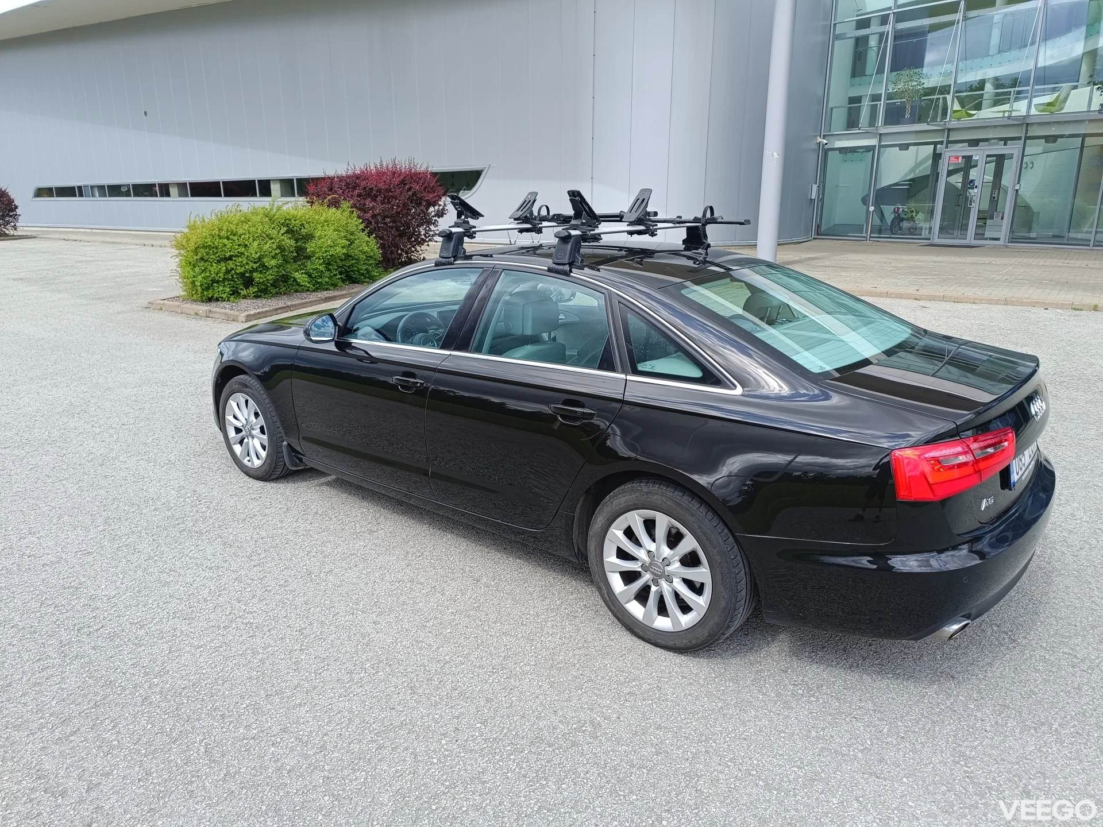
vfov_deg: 56.8
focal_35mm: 24
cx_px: 552
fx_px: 765
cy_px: 414
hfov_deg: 71.6
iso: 52
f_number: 1.88
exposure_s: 1/386
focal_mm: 5.59
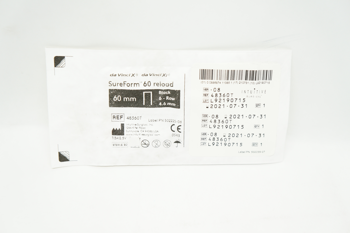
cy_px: 116
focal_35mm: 51
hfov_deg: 38.9
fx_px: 495
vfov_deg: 26.4
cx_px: 175
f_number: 5
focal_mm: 34
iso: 400
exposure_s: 1/80
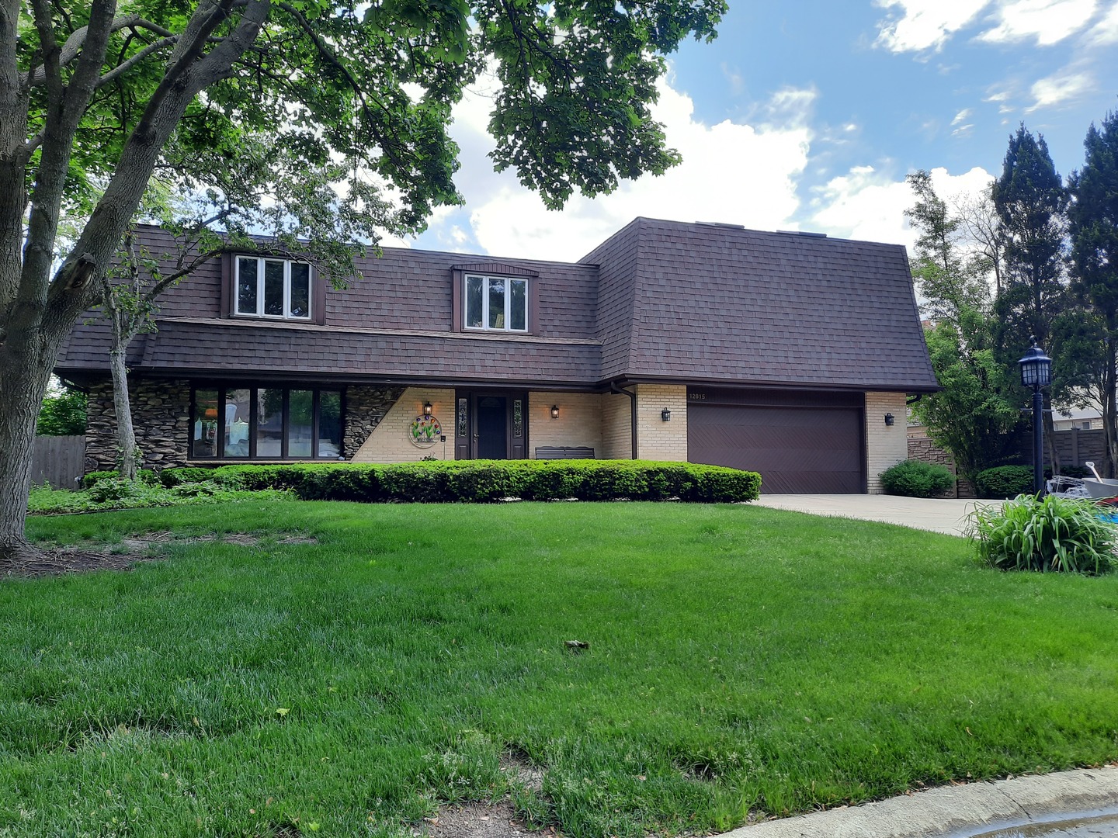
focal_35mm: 25
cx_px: 559
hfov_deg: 69.4
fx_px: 807
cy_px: 419
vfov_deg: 54.9
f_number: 2
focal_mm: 4.6
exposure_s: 1/220
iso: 32
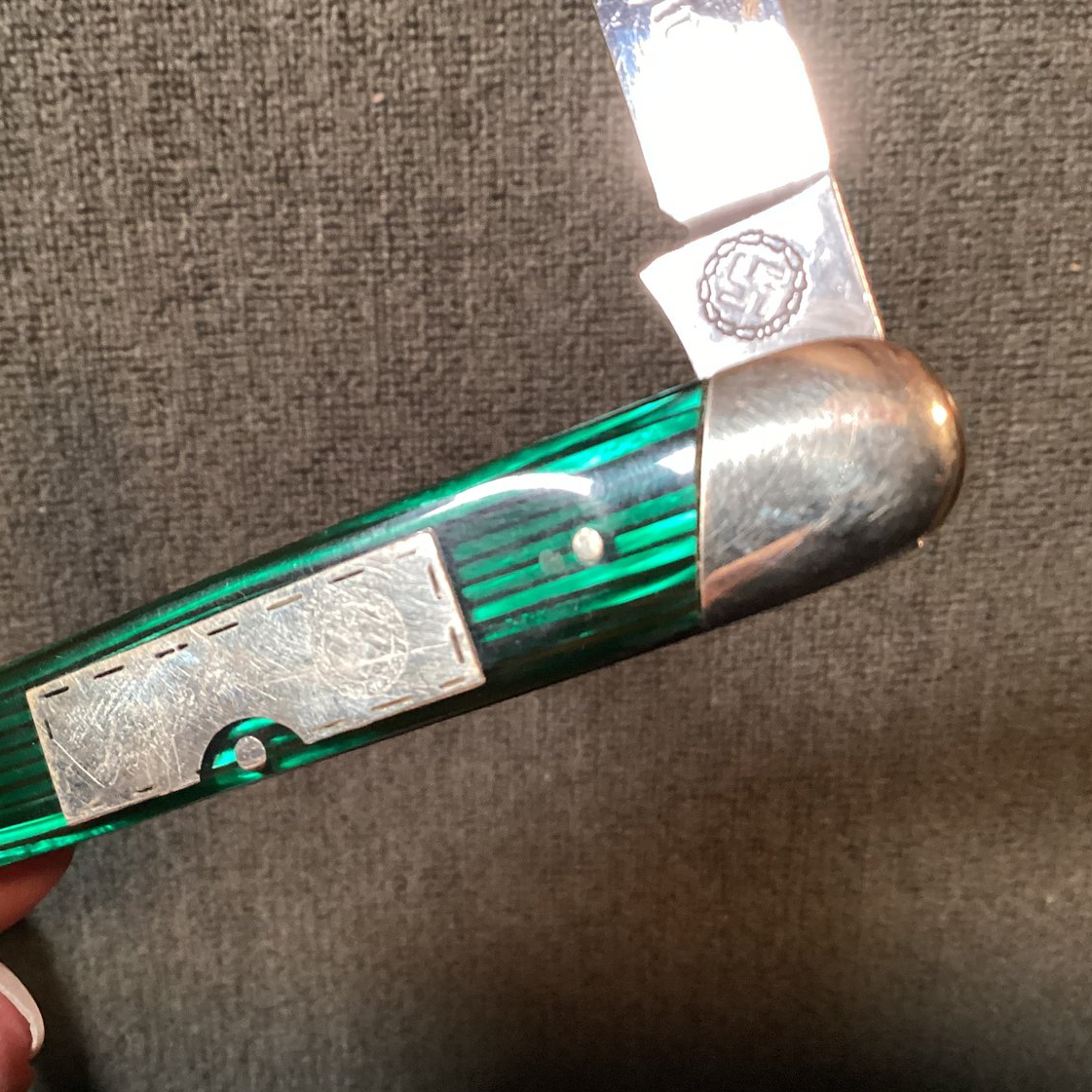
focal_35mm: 37
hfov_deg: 44.6
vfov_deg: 44.9
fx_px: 1321
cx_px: 414
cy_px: 542
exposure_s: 1/60
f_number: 2.4
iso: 250
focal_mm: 3.3
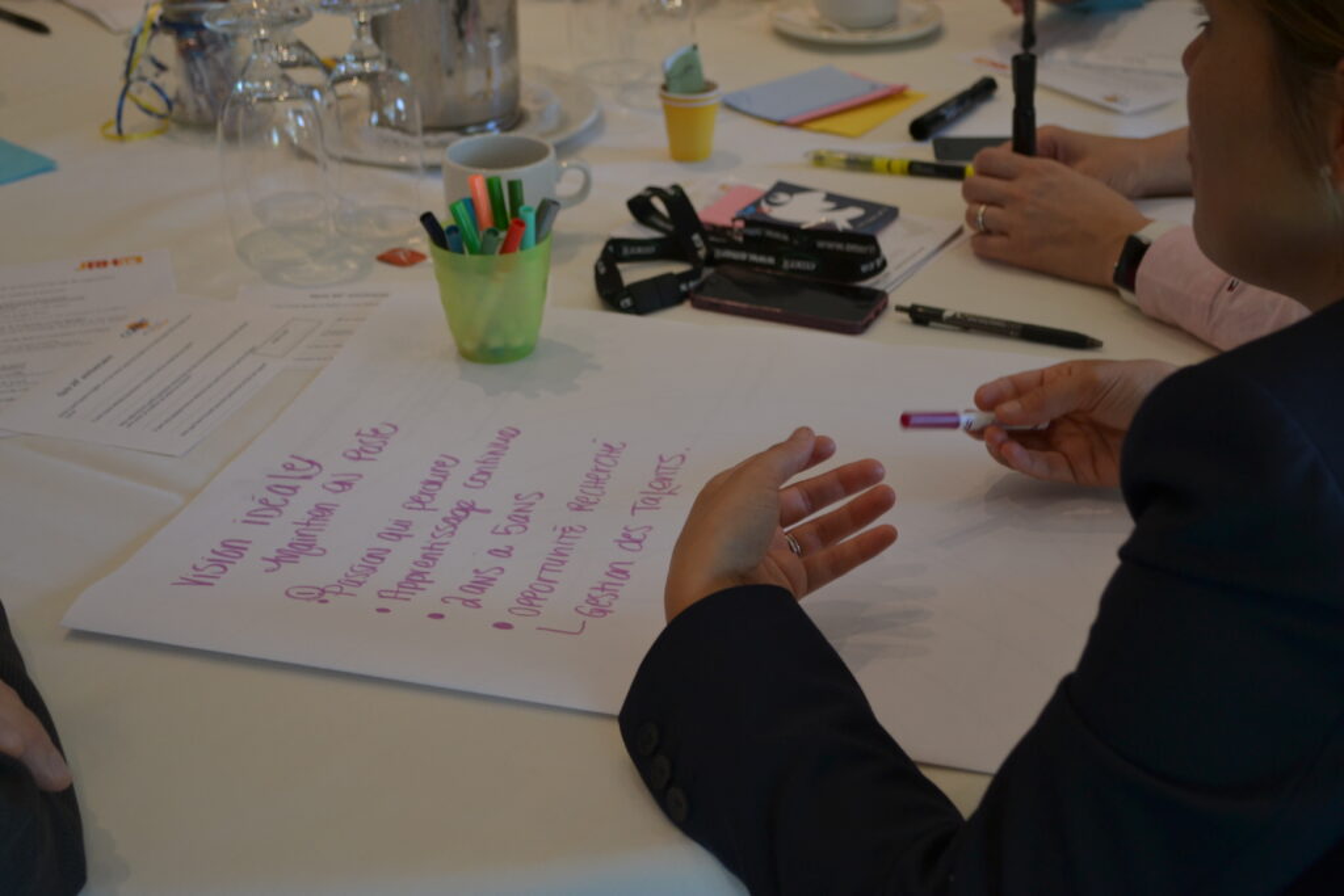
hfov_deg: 33.4
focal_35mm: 60
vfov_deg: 22.6
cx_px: 672
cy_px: 448
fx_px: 2240
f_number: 5.3
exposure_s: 1/25
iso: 400
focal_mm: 40
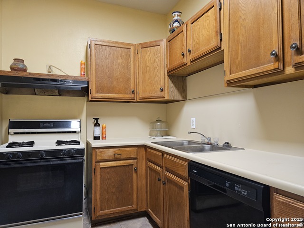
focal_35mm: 23
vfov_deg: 58.9
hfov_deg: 73.9
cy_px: 114
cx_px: 152
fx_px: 202
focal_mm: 5.4
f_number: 1.8
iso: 500
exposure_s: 1/170
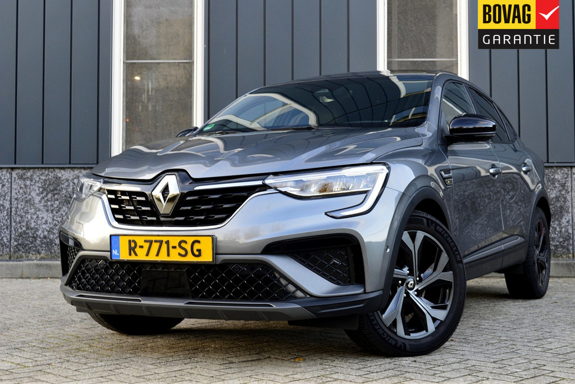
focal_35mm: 54
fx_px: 863
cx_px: 288
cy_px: 192
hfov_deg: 36.9
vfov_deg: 25.1
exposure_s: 1/60
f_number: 8
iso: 560
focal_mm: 36
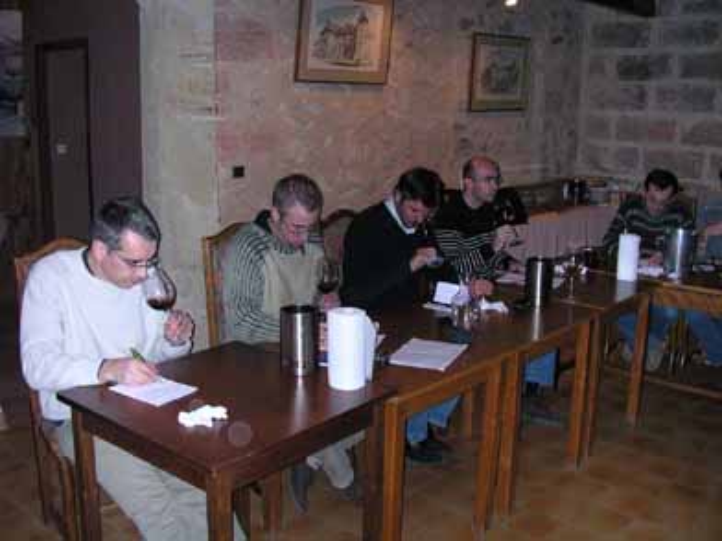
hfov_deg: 50.1
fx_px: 772
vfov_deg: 38.7
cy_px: 270
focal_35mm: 37
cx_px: 361
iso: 364
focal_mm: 5.6
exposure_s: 1/60
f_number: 2.7
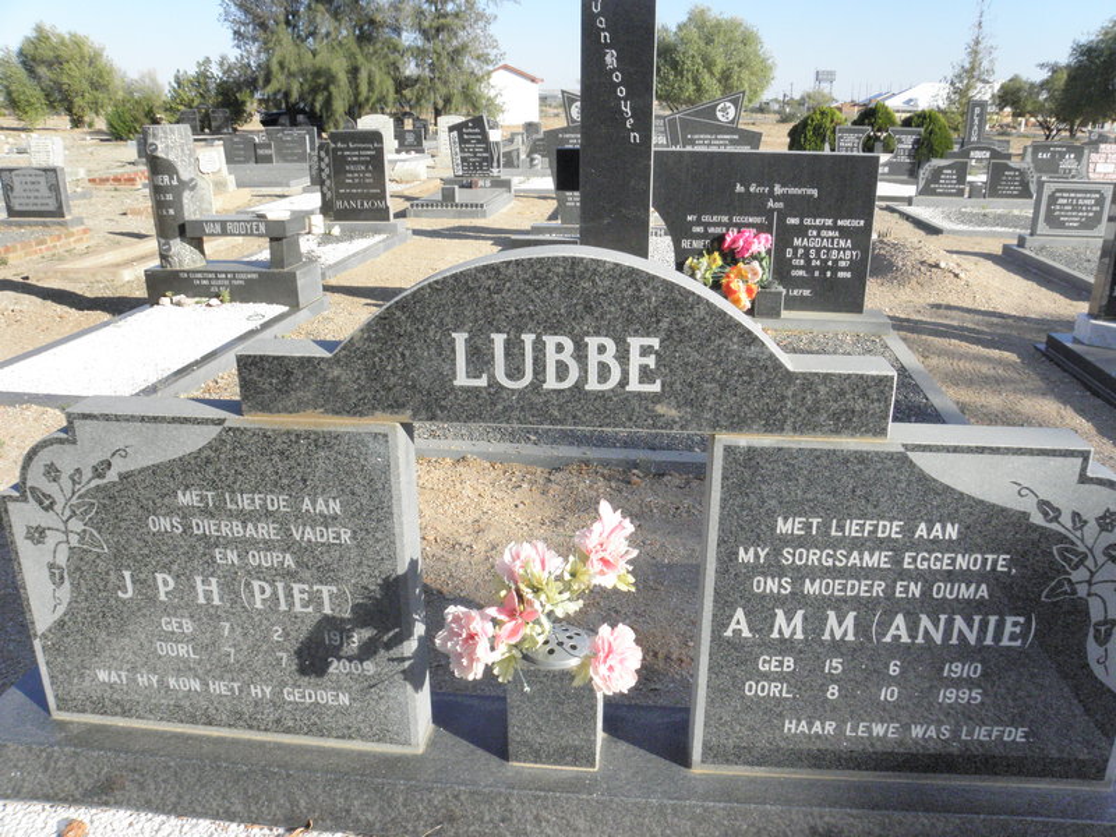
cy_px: 418
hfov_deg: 67.3
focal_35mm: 26
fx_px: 838
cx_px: 558
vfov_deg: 53.1
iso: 200
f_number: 6.3
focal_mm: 4.6
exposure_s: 1/500
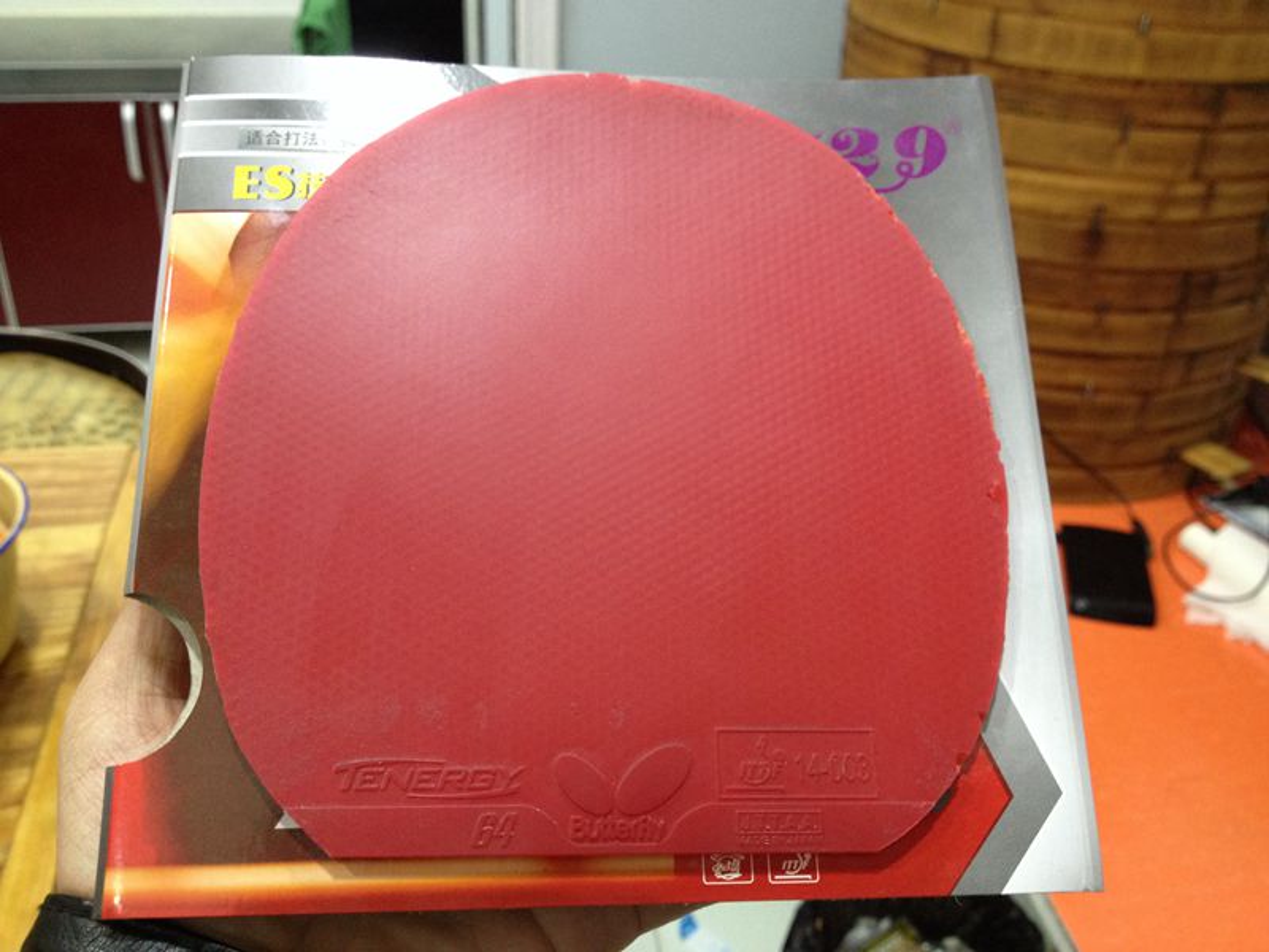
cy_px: 476
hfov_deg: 52.6
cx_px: 634
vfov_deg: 40.7
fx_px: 1283
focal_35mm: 35
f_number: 2.4
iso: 200
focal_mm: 4.28
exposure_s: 1/20
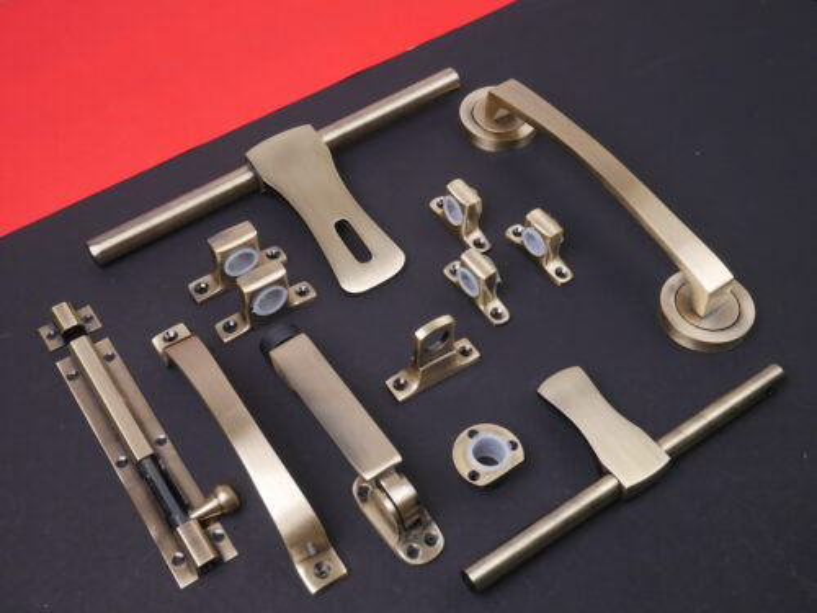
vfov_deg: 34.3
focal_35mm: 42
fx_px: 991
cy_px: 306
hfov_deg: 44.8
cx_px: 408
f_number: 7.1
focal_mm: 21
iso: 1000
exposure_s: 1/30
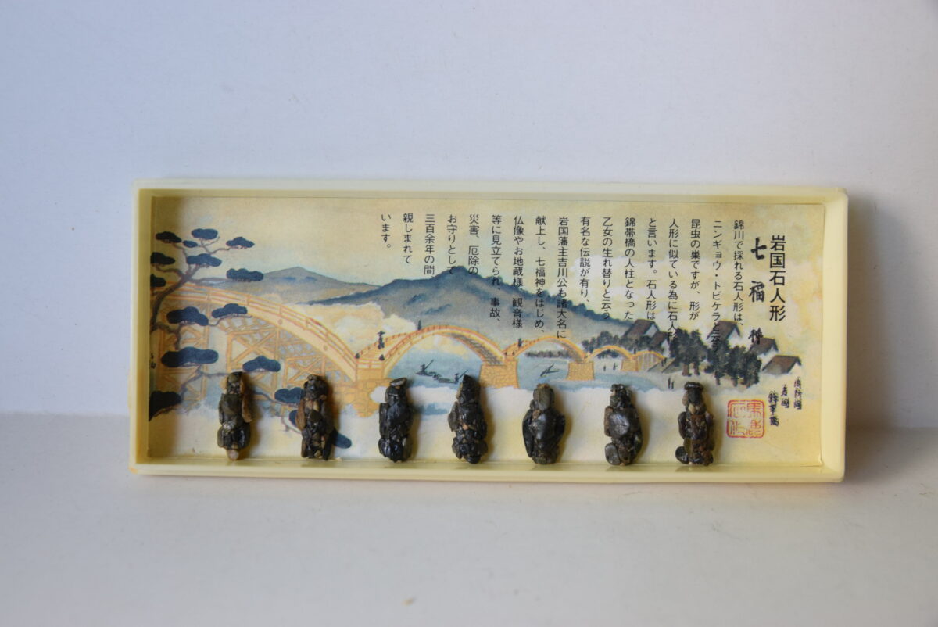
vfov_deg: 31.9
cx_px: 469
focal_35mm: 42
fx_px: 1095
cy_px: 314
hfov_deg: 46.4
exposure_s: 1/125
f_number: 6.3
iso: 800
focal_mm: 28
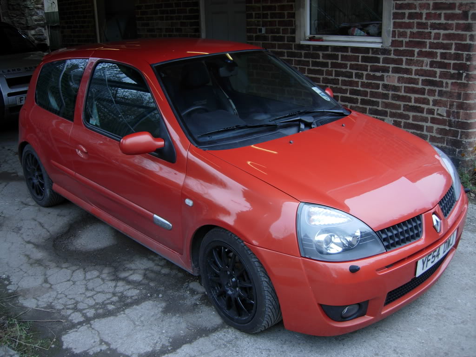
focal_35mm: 36
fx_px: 495
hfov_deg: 51.4
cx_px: 238
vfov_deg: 39.7
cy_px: 178
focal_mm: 7.5
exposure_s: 1/24.6
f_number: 2.7
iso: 50
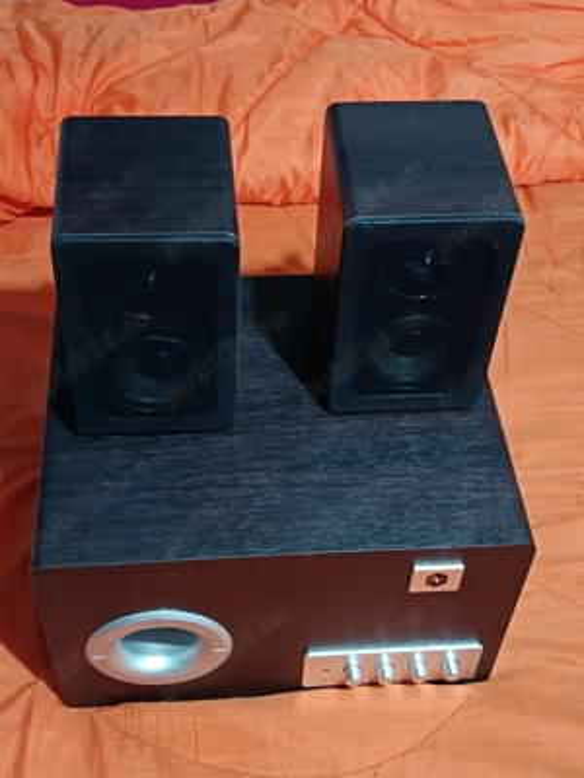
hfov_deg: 30.3
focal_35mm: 48
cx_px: 292
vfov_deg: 39.7
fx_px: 1080
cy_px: 389
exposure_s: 1/16.7
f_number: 1.75
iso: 3246
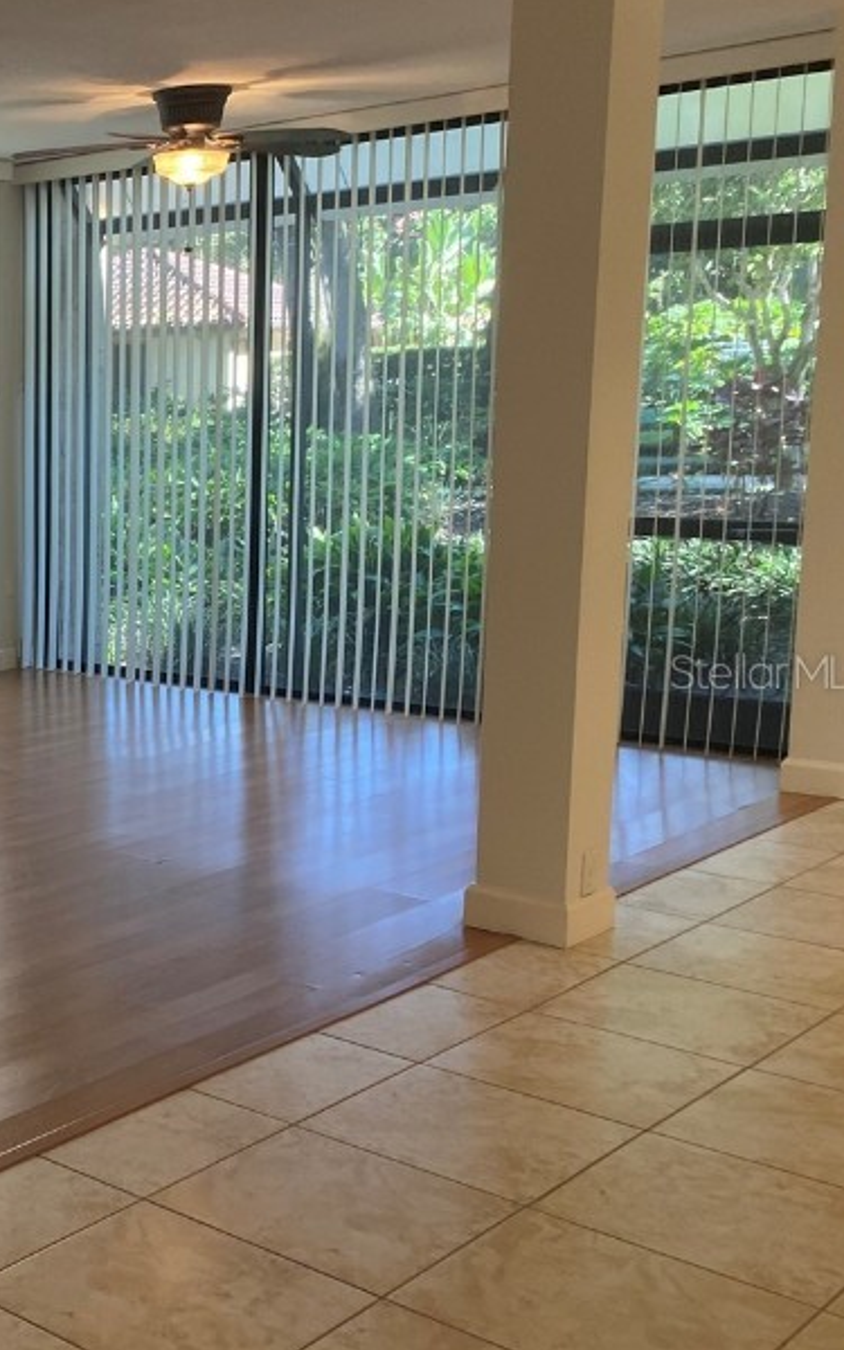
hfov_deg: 23.9
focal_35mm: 47
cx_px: -270
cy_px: 670
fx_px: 1730
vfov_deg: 42.6
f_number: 1.8
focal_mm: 4.25
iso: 80
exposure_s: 1/60
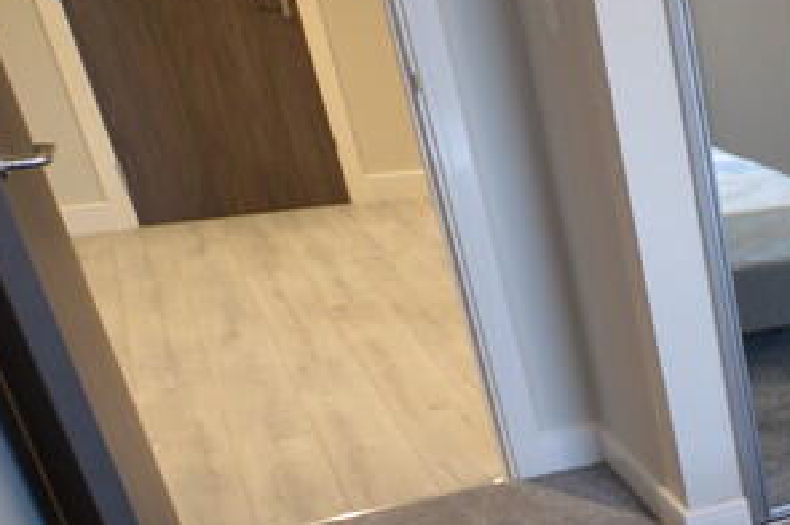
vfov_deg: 24.9
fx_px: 1140
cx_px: 1253
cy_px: 508
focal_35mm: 52
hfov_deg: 25.6
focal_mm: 10
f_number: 3.5
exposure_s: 1/15
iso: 280
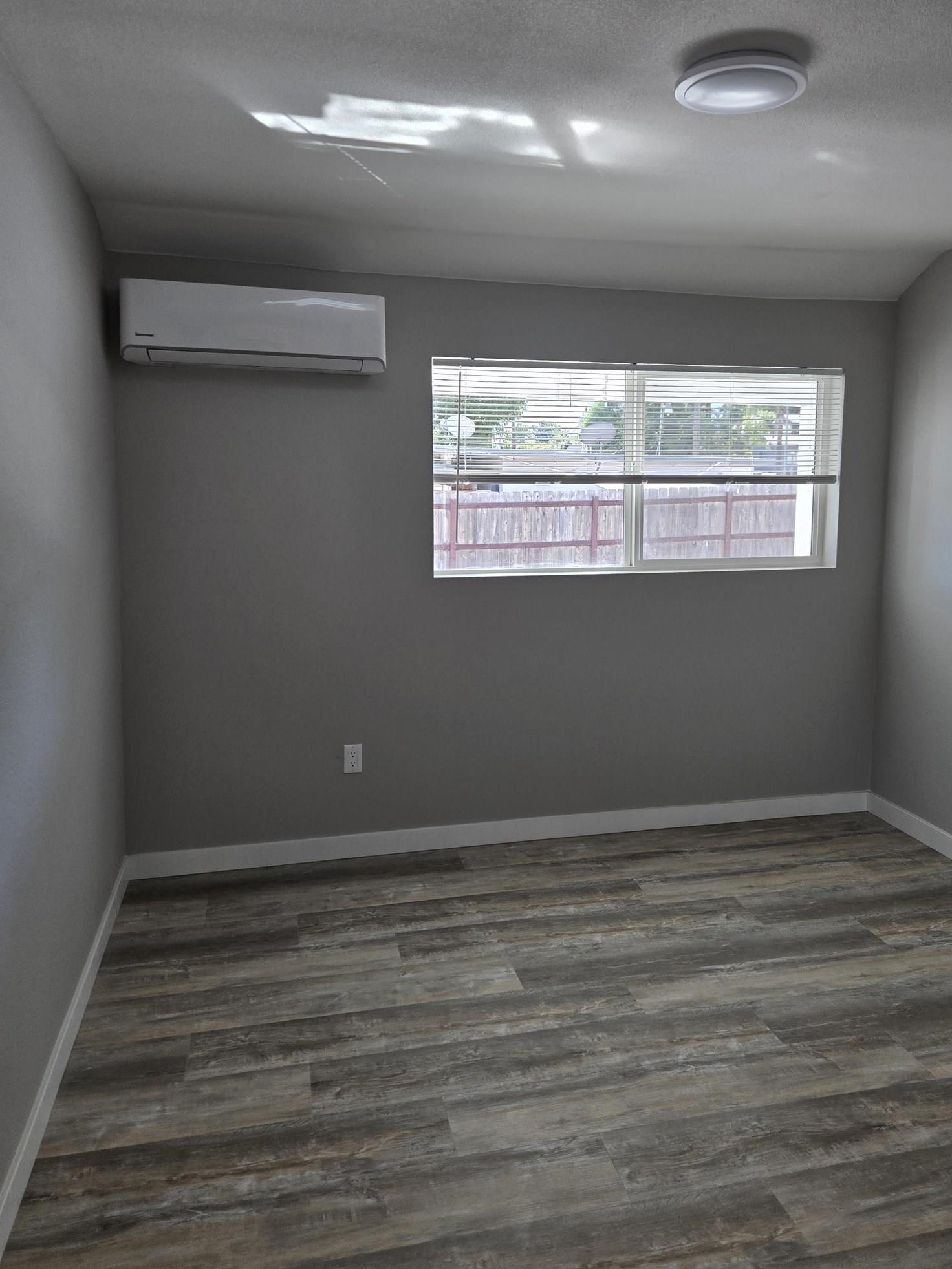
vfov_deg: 65.1
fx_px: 990
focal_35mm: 27
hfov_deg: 51.2
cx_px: 543
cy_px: 564
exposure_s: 1/180
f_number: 1.8
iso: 80
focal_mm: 5.4
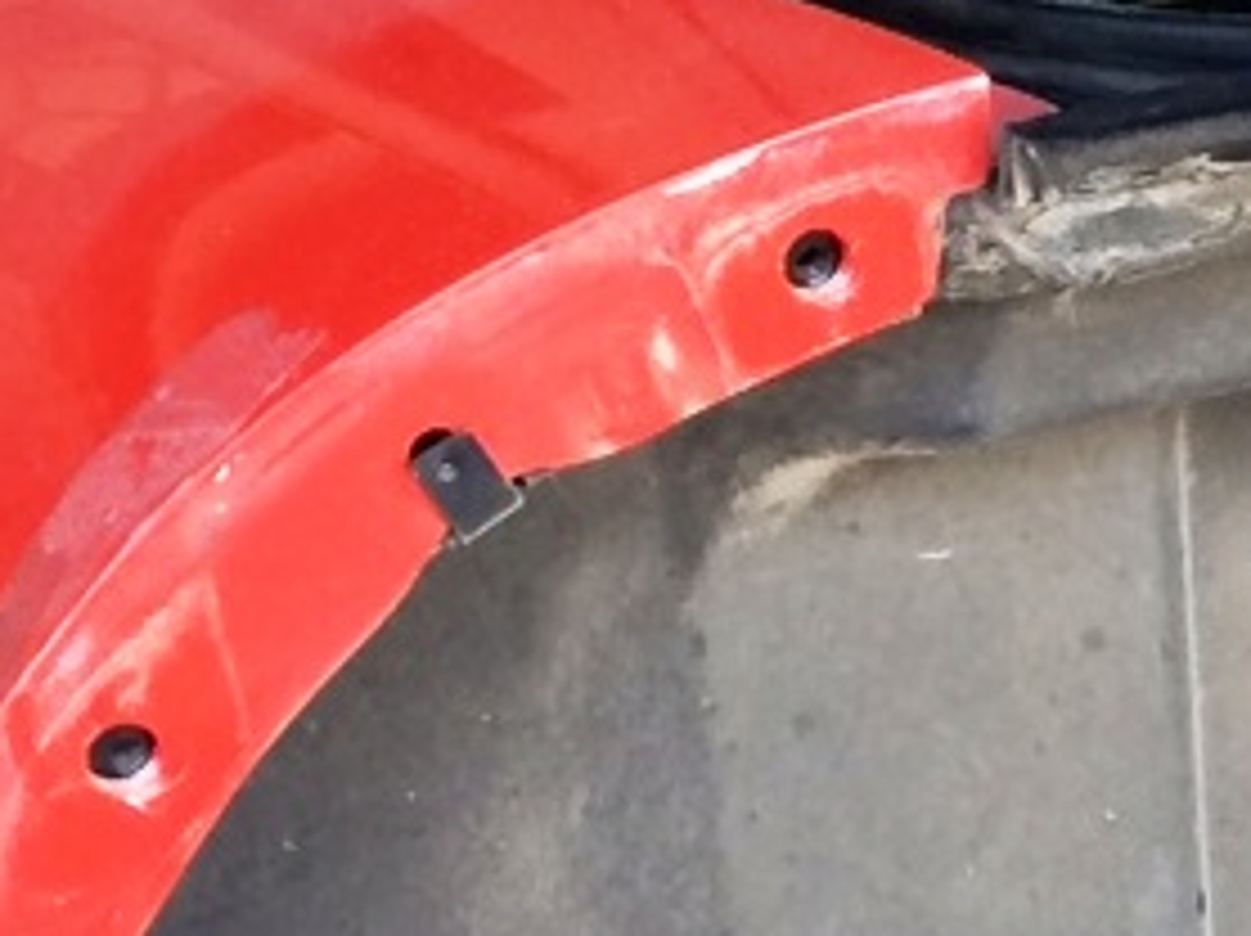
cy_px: 1046
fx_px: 5488
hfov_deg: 11.6
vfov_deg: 9.6
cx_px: 2534
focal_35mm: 152
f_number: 2.2
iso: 50
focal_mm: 4.12
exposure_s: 1/40
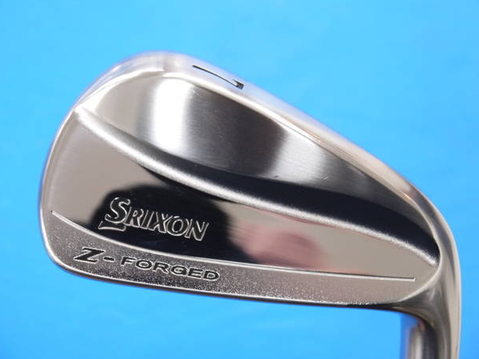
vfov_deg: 16.6
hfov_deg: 22.0
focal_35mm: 89
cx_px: 232
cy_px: 173
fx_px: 1232
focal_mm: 42
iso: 800
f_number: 5.6
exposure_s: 1/80
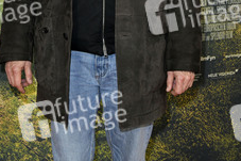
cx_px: 103
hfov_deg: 21.0
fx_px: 649
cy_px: -44
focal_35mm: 97
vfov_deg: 13.6
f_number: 6.3
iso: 1600
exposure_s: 1/250
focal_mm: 55
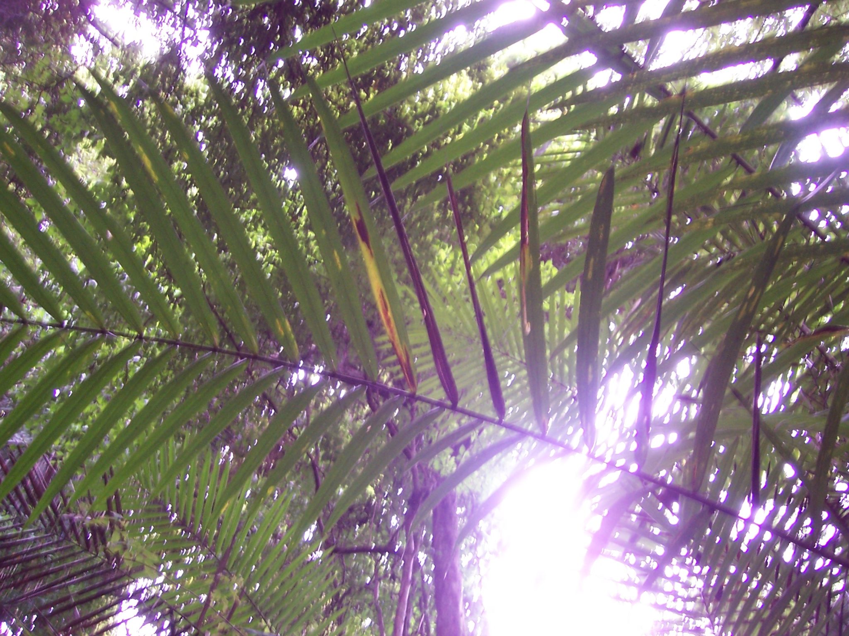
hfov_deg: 51.4
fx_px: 883
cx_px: 424
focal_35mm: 36
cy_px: 318
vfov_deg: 39.7
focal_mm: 6
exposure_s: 1/8
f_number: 3
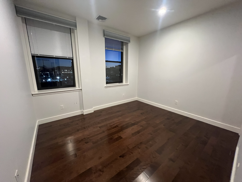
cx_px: 121
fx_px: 91
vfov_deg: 89.9
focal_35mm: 13
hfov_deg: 106.2
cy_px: 91
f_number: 1.8
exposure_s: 1/60
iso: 800
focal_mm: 1.57
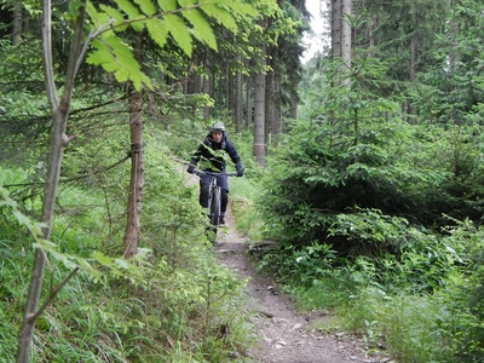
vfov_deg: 30.9
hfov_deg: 40.4
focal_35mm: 47
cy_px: 182
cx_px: 242
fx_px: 657
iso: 400
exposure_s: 1/80
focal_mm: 8.4
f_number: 4.1
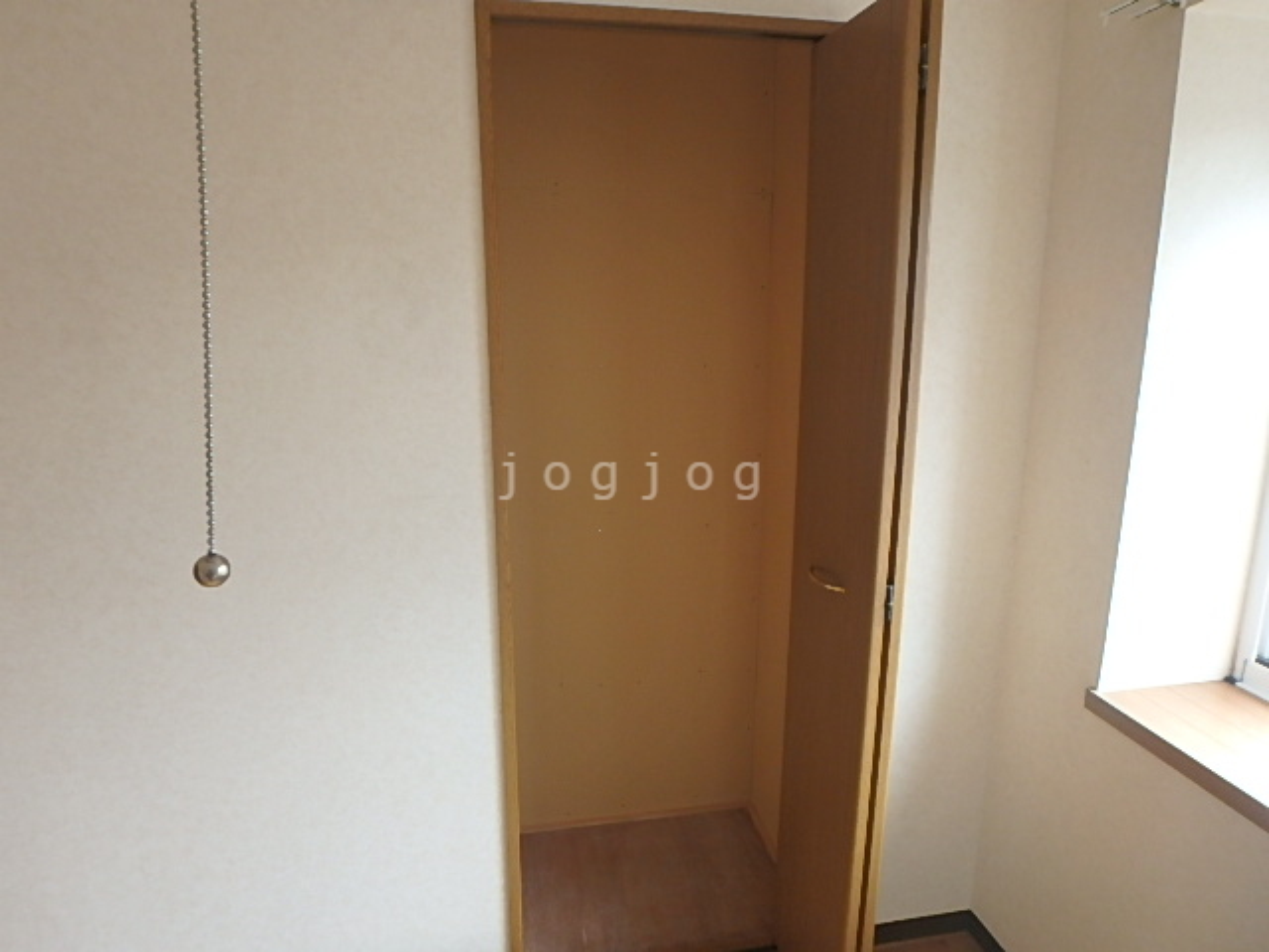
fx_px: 770
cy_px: 476
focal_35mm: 21
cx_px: 634
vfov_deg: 63.4
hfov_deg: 79.0
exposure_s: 1/50
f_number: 3.5
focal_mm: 3.7
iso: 200
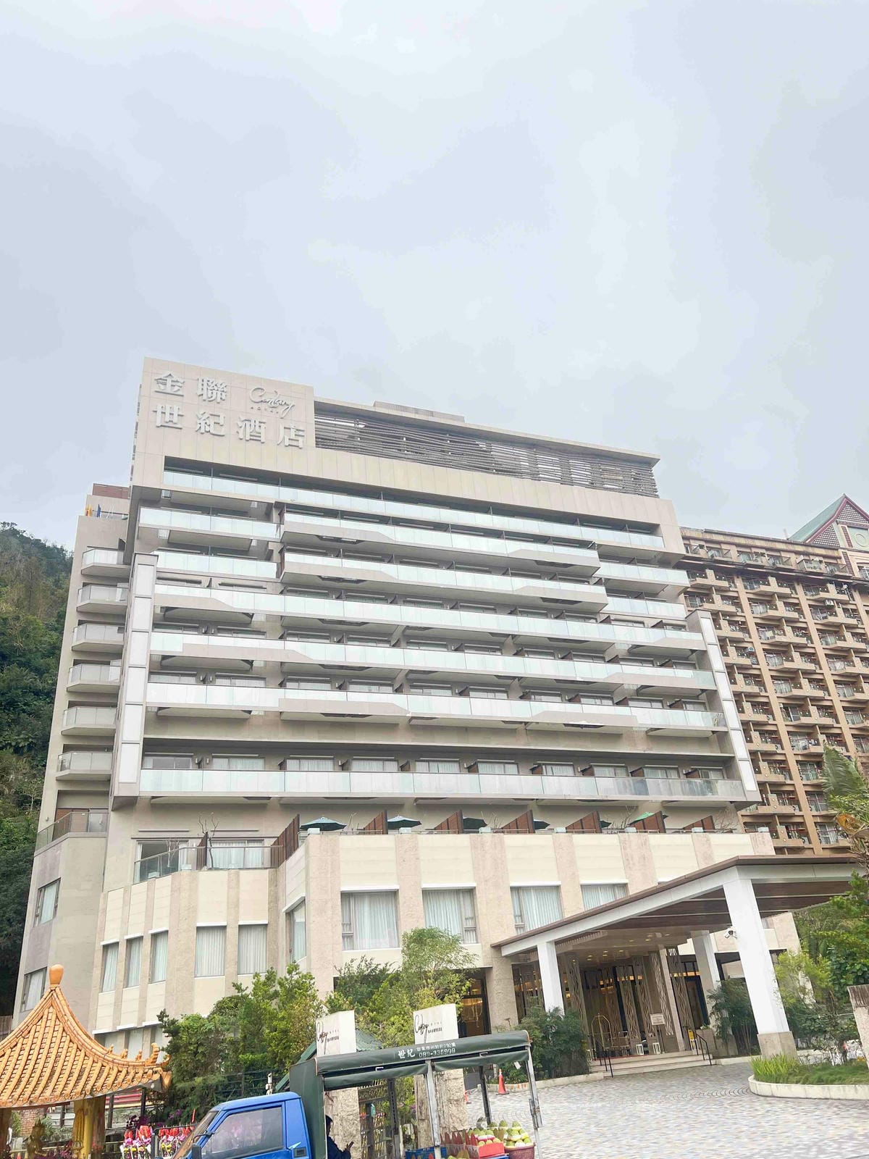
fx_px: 870
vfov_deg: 67.3
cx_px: 434
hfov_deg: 53.1
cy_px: 580
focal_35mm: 26
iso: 32
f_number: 1.5
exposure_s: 1/121
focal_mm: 5.7
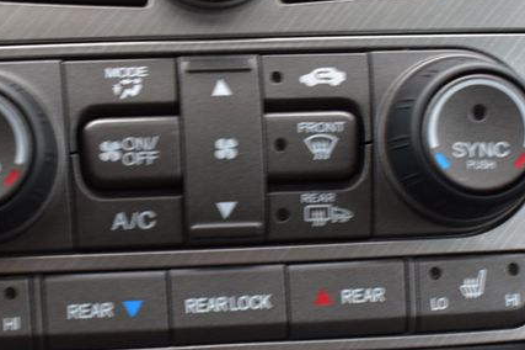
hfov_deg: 25.0
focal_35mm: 81
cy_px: 208
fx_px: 1180
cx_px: 210
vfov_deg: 16.8
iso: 400
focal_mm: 36
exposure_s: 1/15
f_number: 6.3
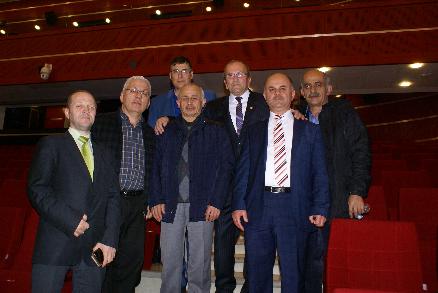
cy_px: 146
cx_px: 219
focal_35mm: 33
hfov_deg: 57.2
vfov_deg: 40.1
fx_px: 402
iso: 400
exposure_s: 1/60
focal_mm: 22
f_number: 5.6
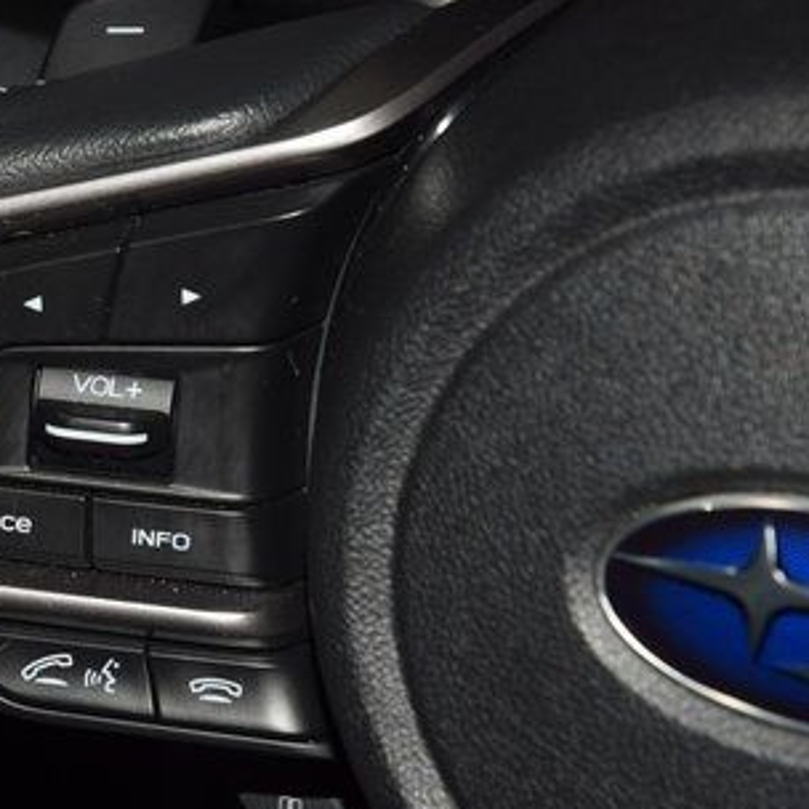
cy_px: 310
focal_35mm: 188
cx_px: 88
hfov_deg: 9.3
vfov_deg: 9.3
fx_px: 4971
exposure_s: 1/125
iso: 100
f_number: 8
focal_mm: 70
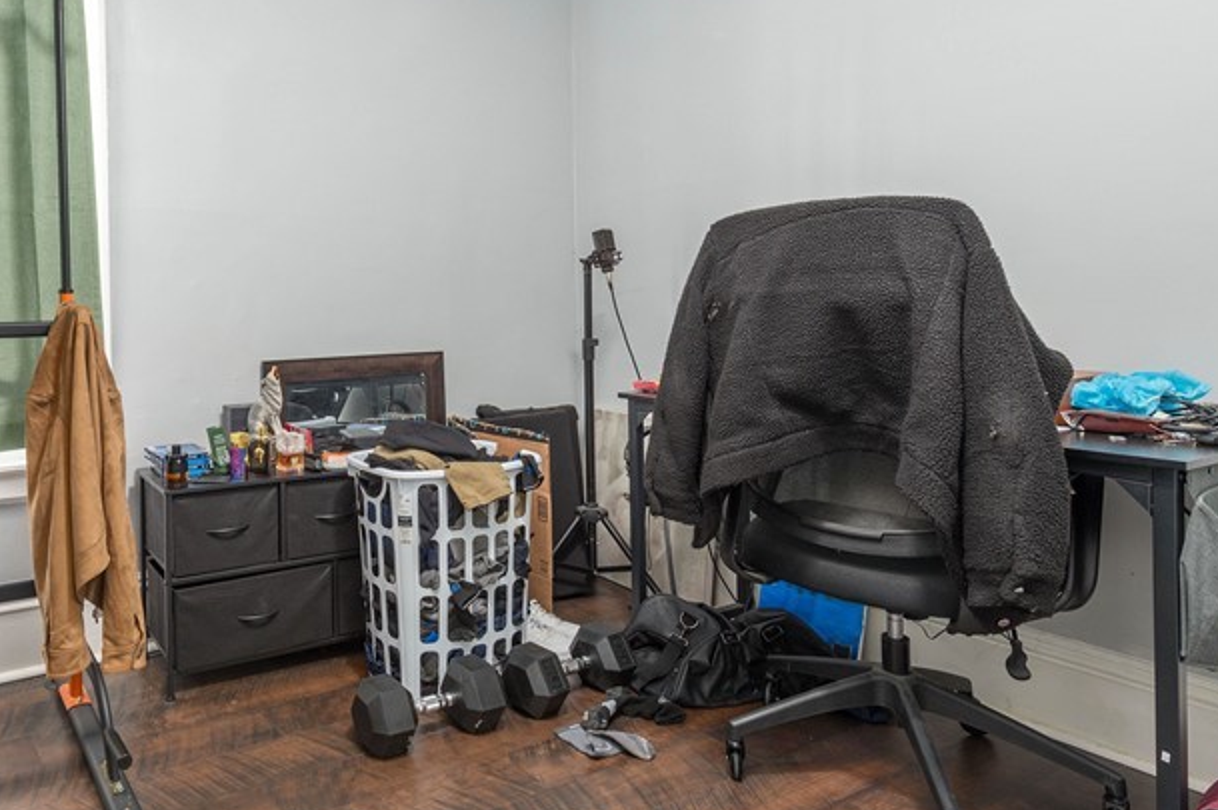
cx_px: 285
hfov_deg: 66.5
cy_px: 311
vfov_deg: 50.8
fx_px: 845
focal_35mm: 25
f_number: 9
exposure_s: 1/60
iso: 200
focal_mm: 14
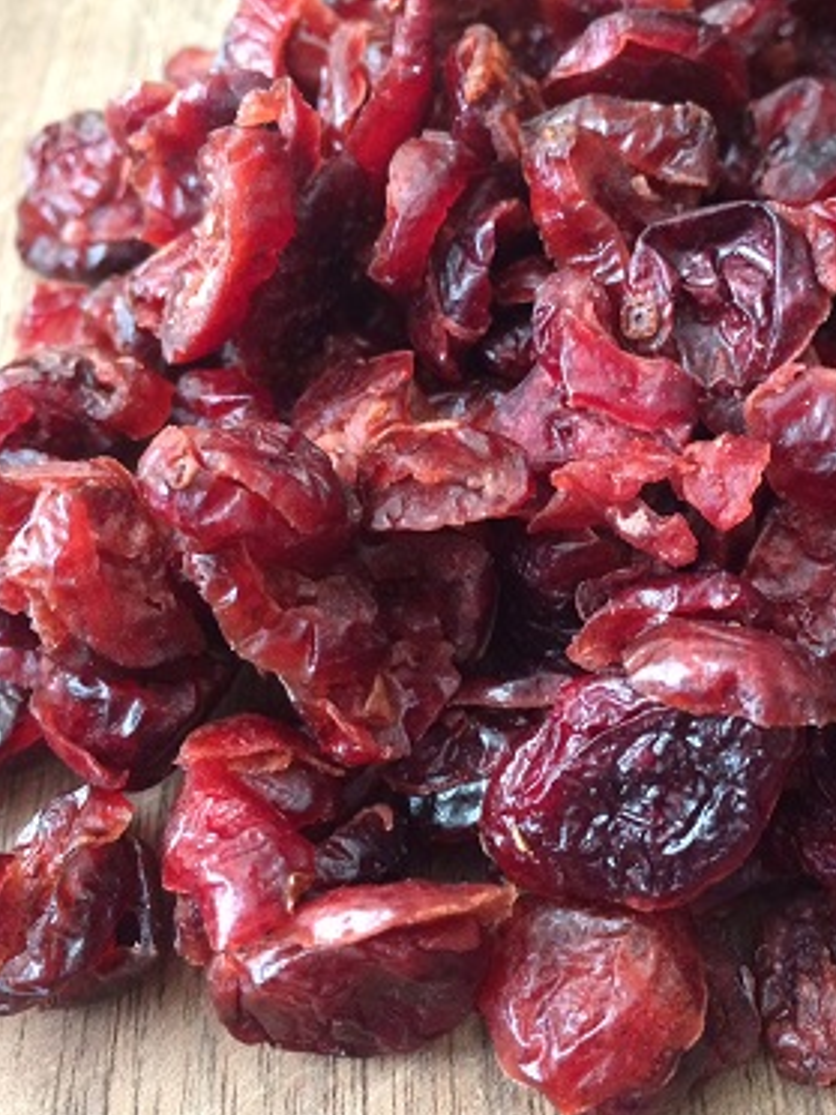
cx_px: 584
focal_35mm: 39
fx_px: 1256
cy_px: 559
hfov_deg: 36.3
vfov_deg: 47.9
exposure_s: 1/30
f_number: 2.2
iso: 250
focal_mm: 4.15
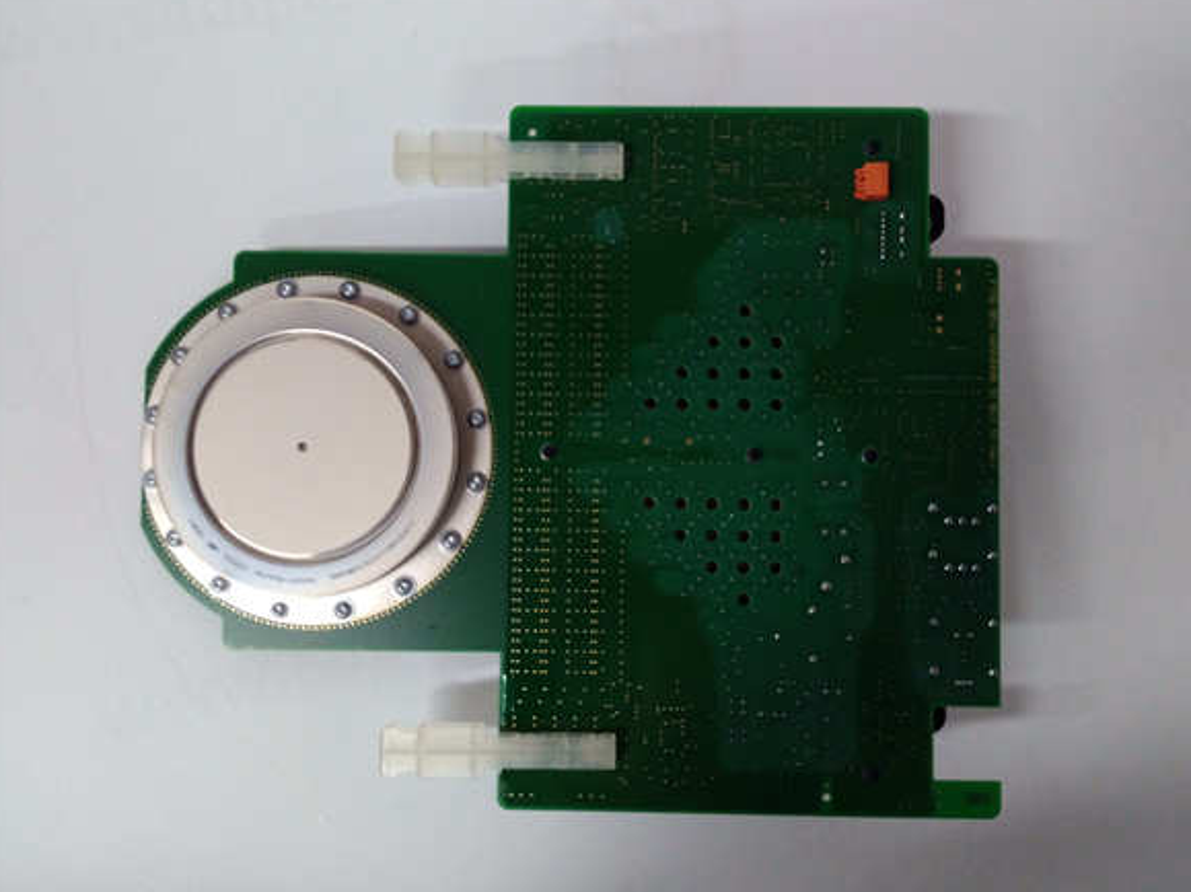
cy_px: 450
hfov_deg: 63.4
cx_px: 607
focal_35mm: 28
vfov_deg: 49.7
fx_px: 963
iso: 432
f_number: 2
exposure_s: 1/33
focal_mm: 3.79
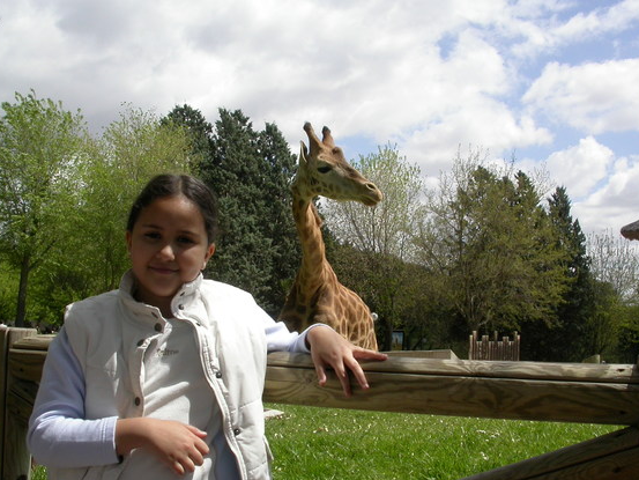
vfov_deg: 32.9
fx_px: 812
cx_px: 336
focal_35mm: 44
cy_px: 268
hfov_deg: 42.9
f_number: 7.5
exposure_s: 1/500
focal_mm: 7.85
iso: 100
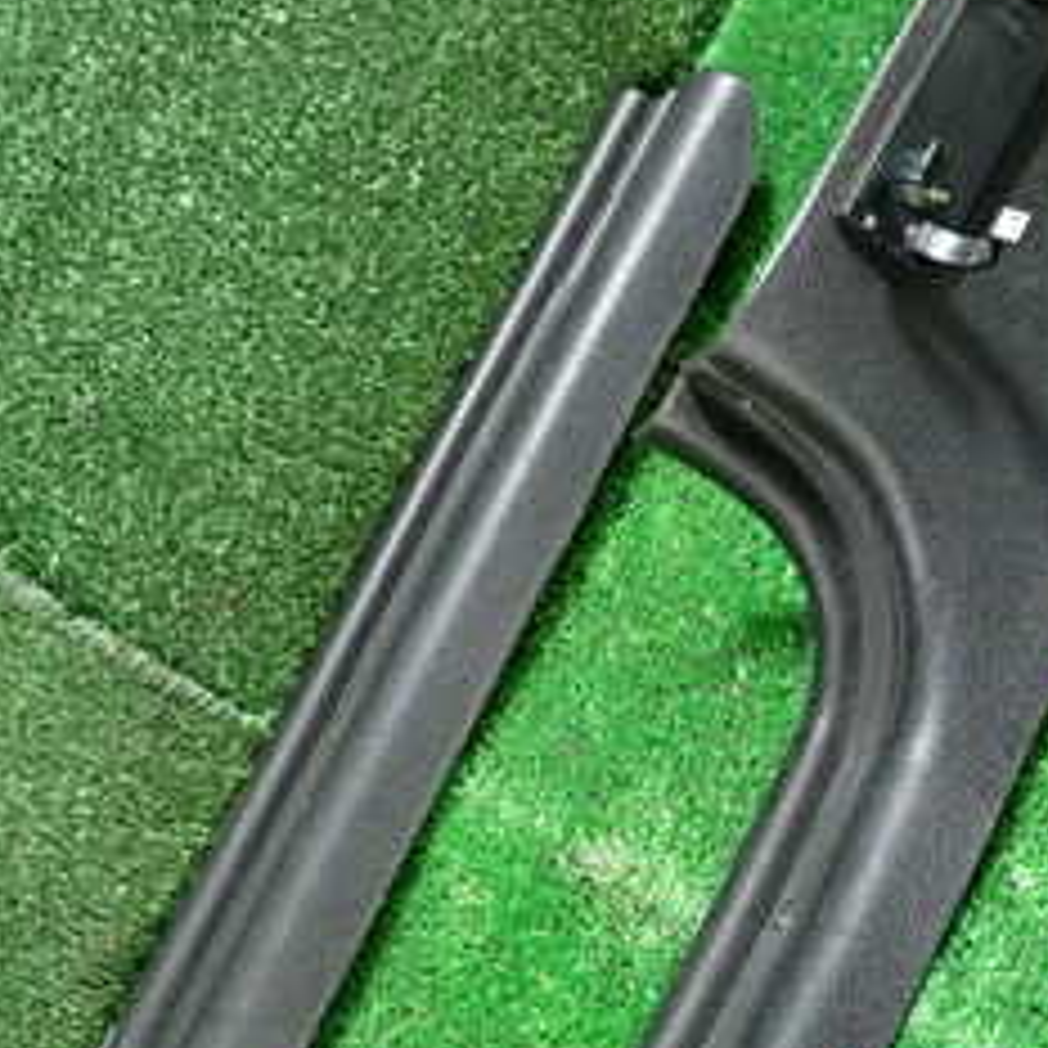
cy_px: 724
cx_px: 589
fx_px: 1952
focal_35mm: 57
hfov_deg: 30.0
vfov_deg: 29.8
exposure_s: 1/30
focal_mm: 4.5
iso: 500
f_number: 2
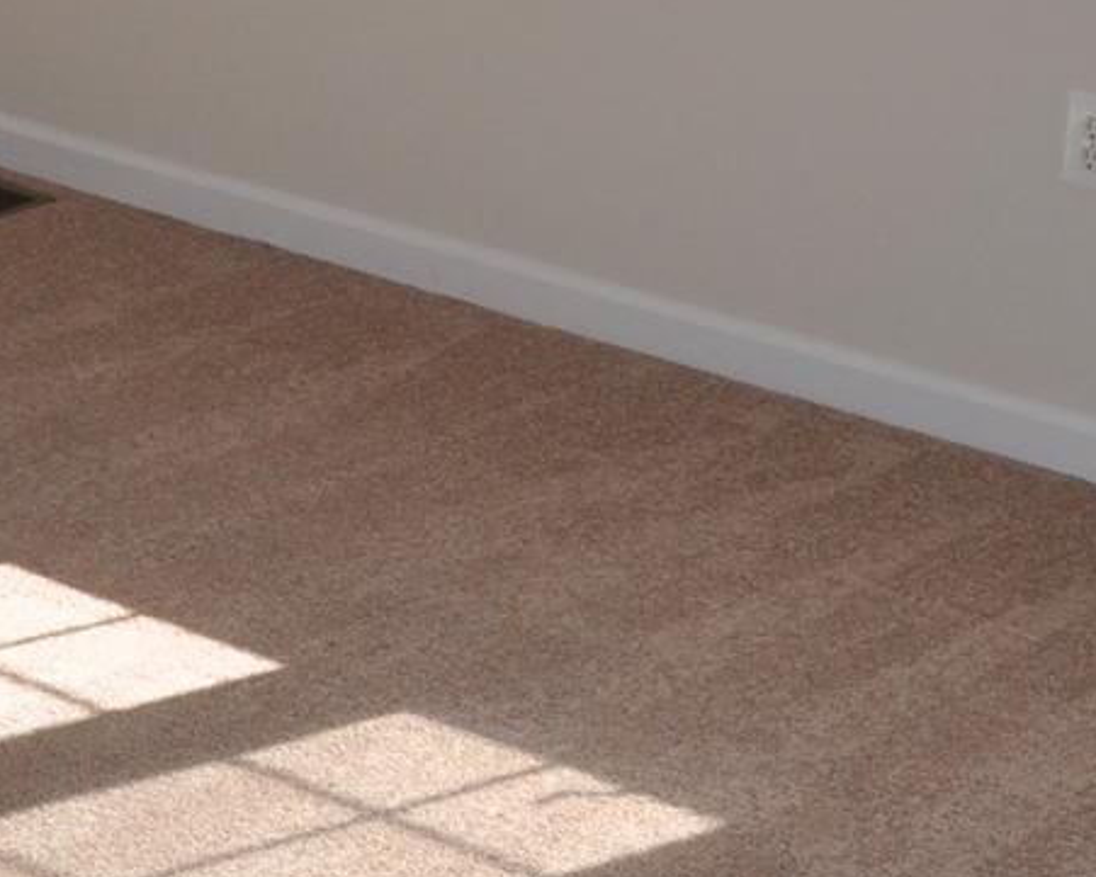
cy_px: 112
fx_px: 3731
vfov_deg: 13.3
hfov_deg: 16.7
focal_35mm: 115
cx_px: 600
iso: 400
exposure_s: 1/200
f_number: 13
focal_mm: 18
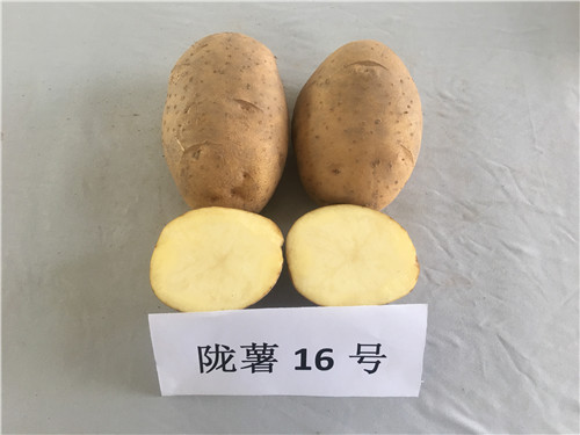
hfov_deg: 61.7
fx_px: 486
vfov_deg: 48.2
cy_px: 218
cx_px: 290
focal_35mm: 29
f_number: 2.2
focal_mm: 4.15
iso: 32
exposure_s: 1/17
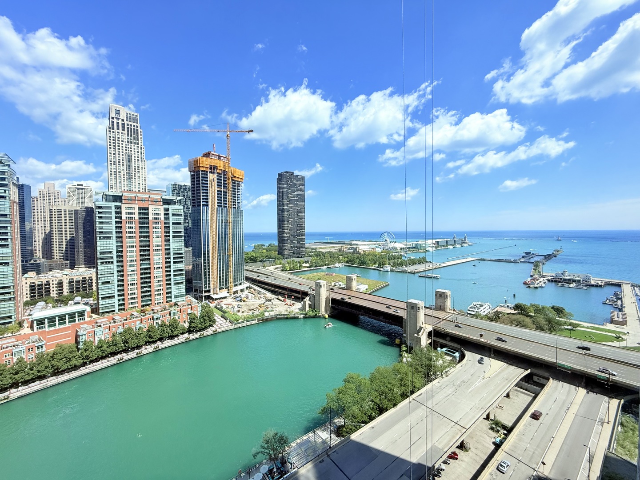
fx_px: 259
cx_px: 320
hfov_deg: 102.1
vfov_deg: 85.7
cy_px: 240
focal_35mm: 14
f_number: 2.2
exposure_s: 1/1189
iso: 50
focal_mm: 2.22
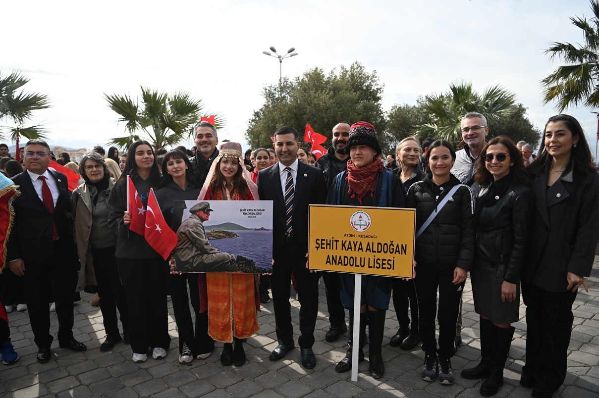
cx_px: 300
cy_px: 199
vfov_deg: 53.1
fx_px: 399
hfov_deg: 73.8
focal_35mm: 24
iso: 125
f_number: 2.8
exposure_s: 1/1600
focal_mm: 24
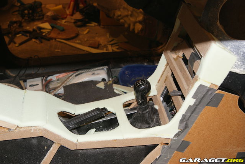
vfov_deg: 29.9
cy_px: 82
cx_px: 122
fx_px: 306
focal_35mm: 45
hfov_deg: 43.6
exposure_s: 1/60
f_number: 5.6
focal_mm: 30
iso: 400
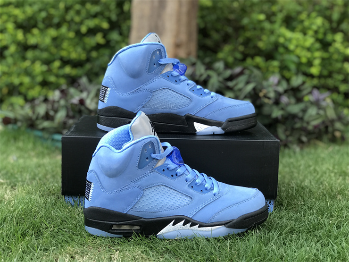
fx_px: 575
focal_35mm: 57
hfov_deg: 33.8
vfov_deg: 25.7
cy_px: 131
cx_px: 174
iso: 20
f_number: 2.8
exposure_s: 1/50
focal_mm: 6.6
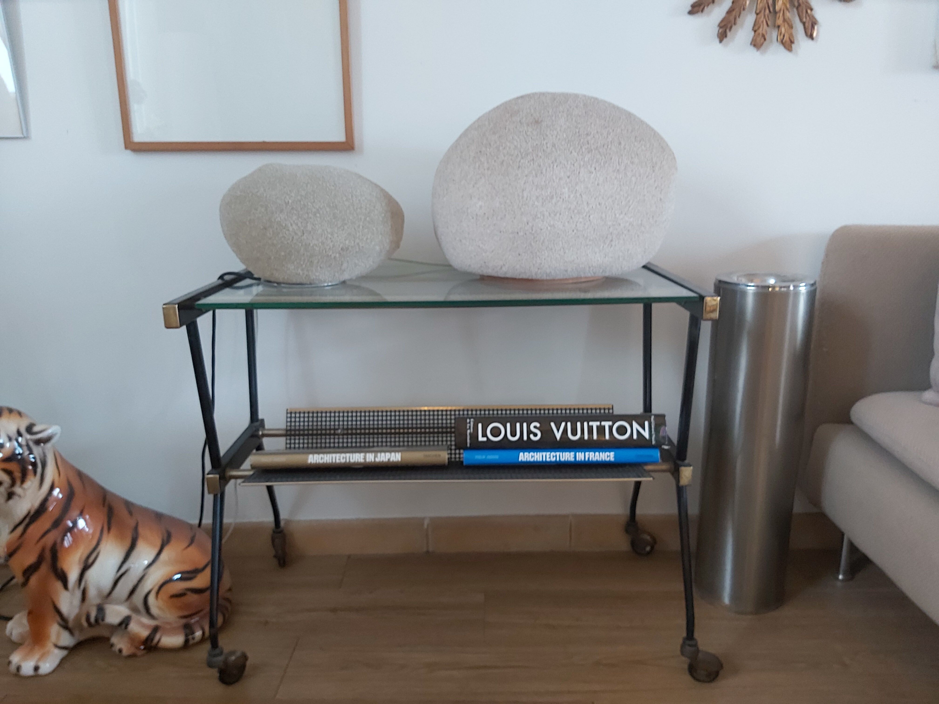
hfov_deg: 67.3
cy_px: 352
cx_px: 470
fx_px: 705
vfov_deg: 53.1
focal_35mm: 26
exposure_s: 1/25
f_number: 1.7
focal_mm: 3.92
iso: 500
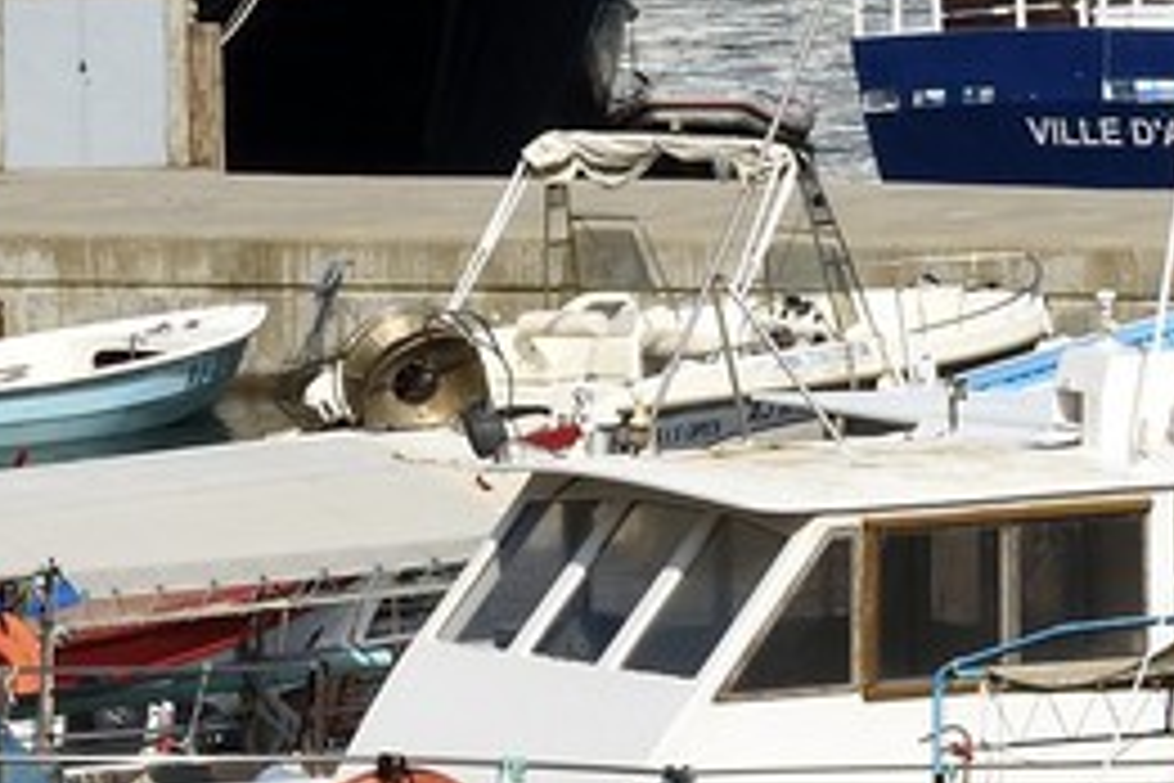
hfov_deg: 5.7
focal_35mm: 343
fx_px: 11185
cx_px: 3153
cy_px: -144
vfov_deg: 4.0
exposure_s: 1/250
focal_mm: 56
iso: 200
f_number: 16
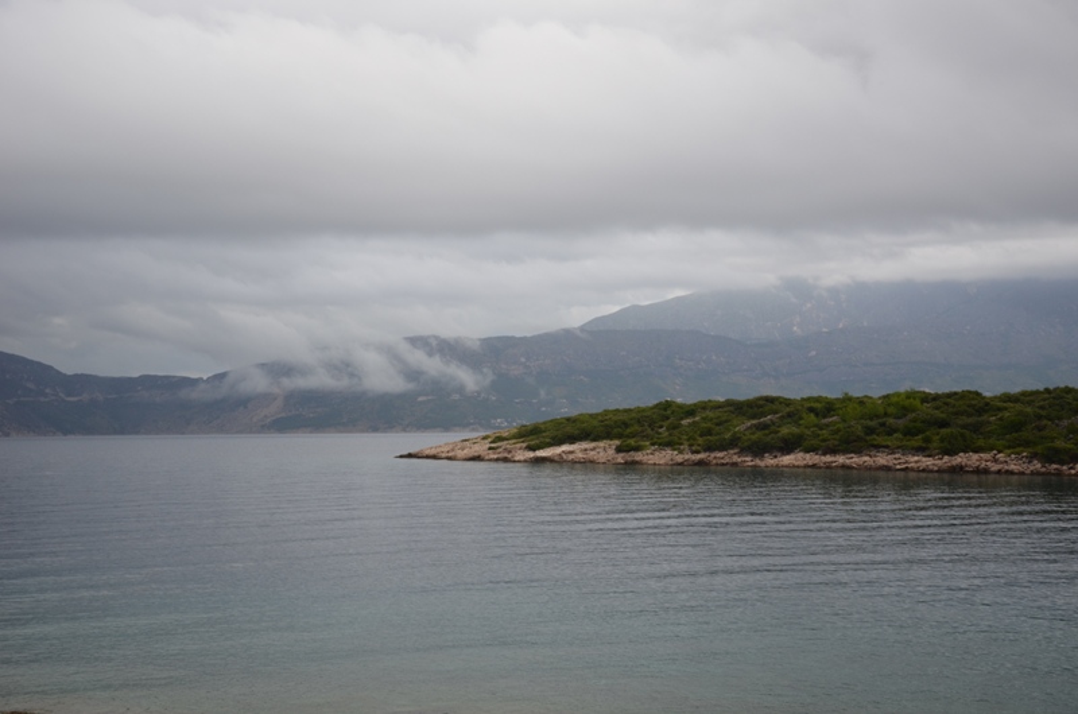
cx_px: 539
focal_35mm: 51
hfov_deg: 39.0
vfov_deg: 26.4
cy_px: 357
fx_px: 1524
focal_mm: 34
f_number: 6.3
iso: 200
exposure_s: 1/160
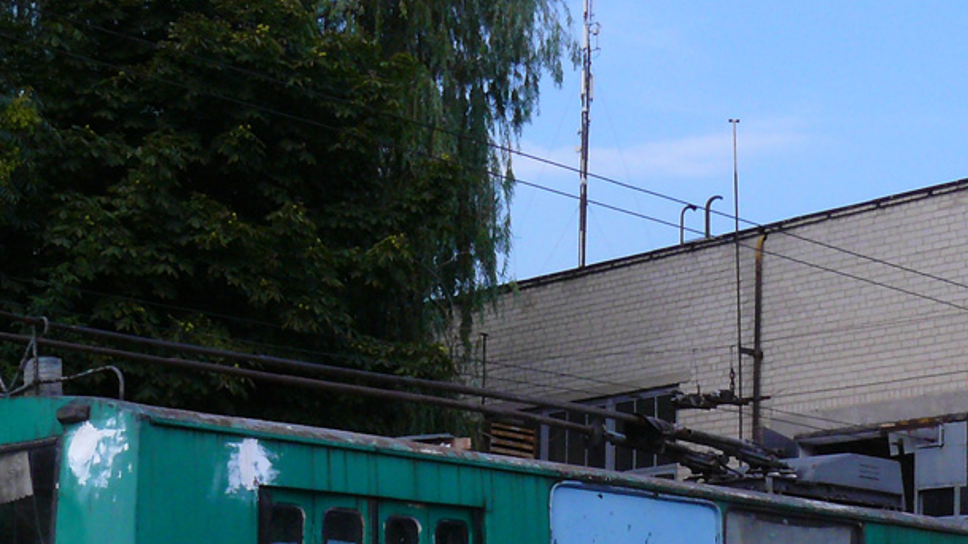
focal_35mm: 66
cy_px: 592
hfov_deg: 31.8
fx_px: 1693
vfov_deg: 17.6
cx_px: 567
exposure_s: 1/250
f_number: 8
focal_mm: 6
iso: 200
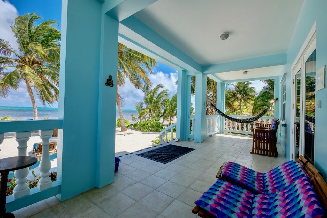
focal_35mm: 15
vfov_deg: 77.3
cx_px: 164
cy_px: 109
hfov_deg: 100.4
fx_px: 136
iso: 200
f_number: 5.6
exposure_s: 1/3000
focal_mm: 10
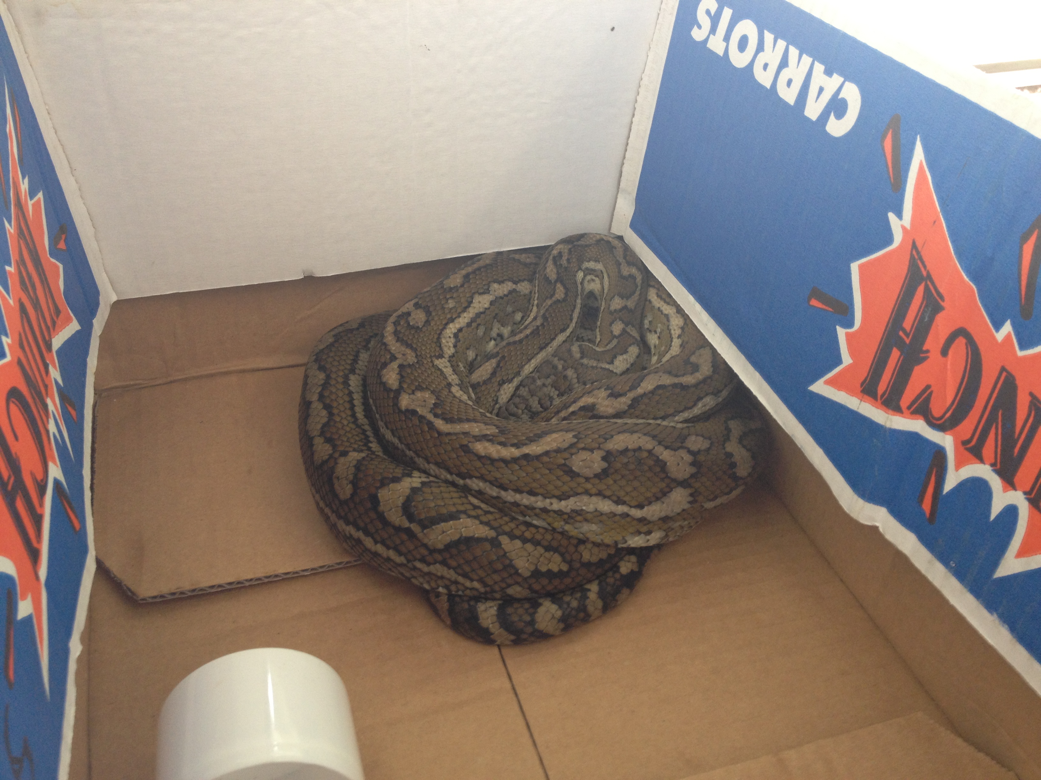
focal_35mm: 35
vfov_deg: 40.7
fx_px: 1053
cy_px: 390
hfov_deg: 52.6
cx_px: 520
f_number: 2.4
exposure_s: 1/20
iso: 100
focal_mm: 4.28
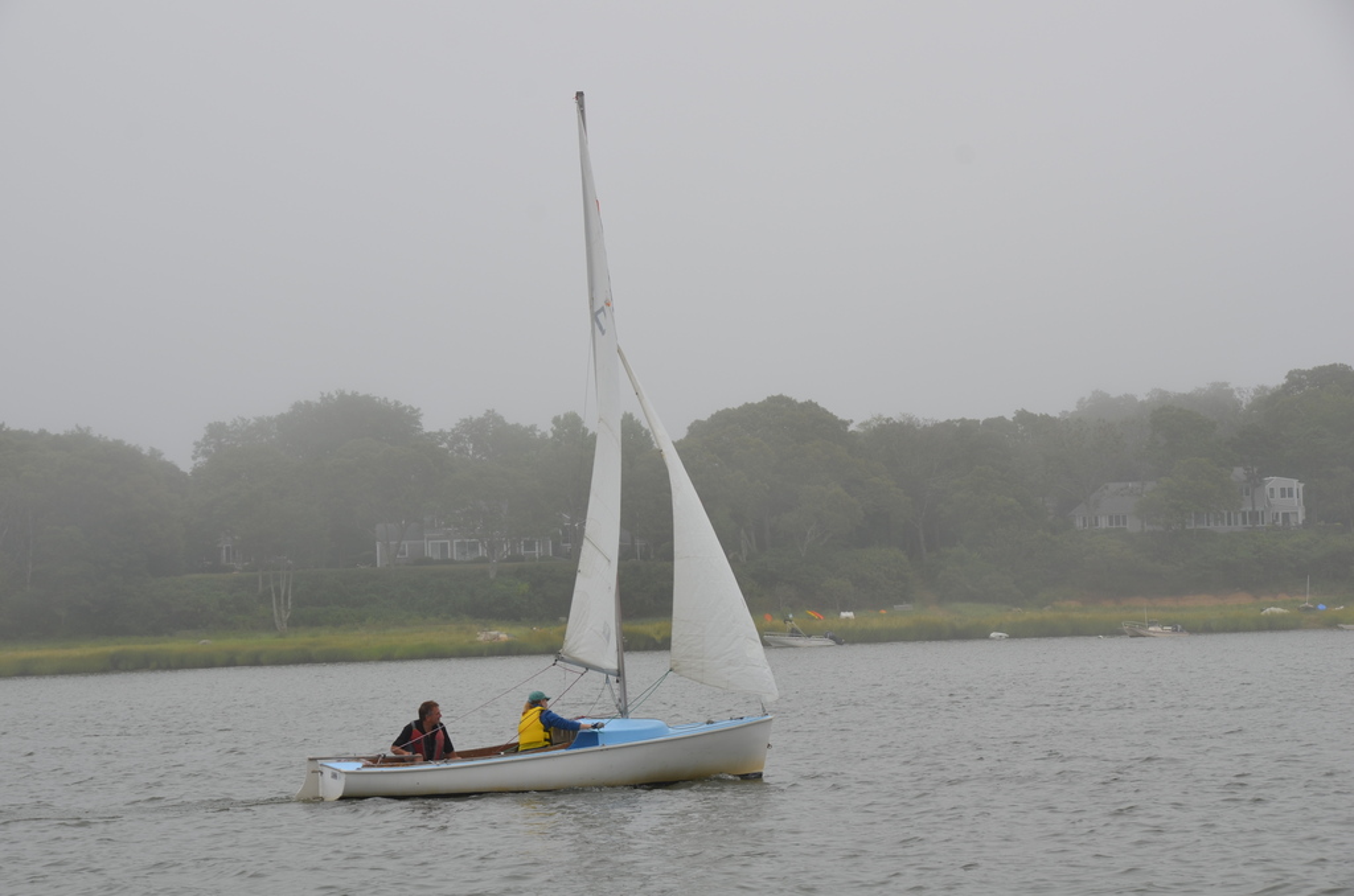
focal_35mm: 98
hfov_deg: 21.0
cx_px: 677
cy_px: 448
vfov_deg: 14.0
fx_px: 3659
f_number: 9
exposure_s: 1/320
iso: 100
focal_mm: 65
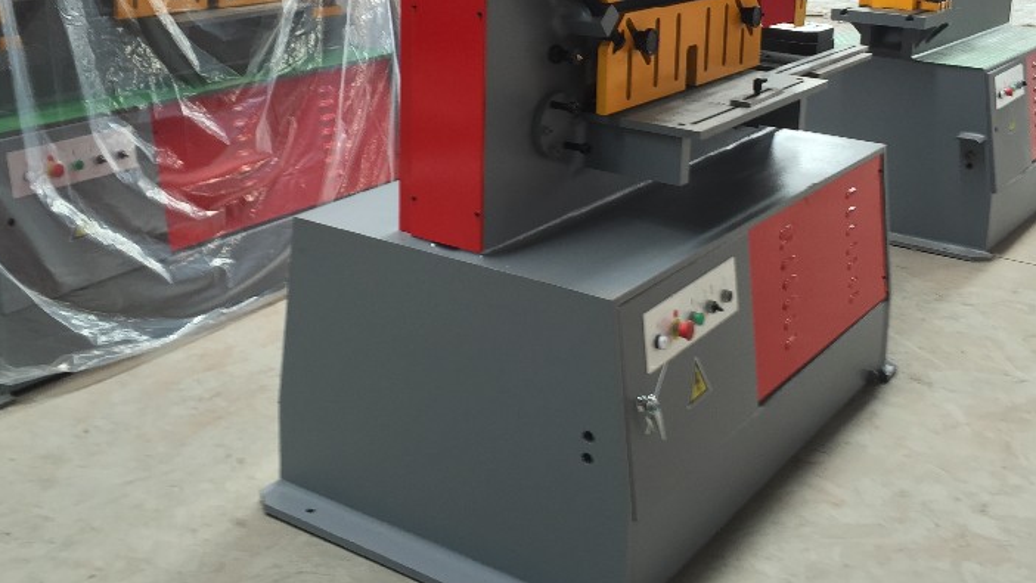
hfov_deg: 45.5
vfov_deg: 26.0
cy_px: 99
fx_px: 1236
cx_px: 502
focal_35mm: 45
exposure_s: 1/40
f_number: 2.2
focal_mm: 4.15
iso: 32
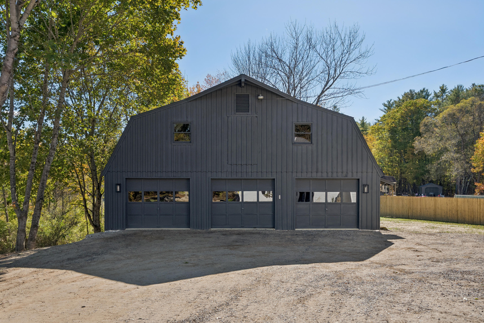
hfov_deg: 58.7
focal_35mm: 32
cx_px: 242
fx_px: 430
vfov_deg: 41.2
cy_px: 162
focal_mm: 32
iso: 320
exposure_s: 1/640
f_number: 7.1
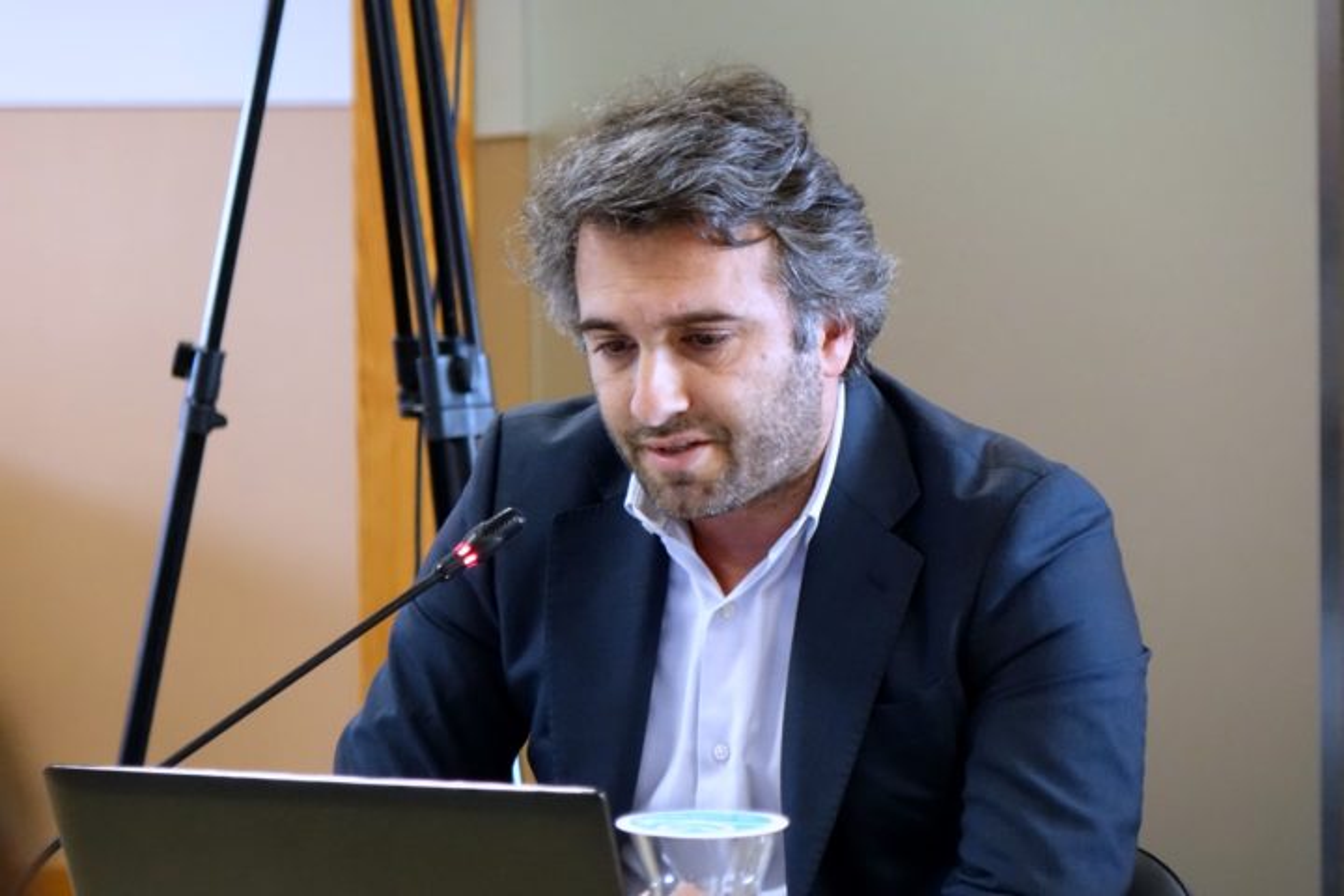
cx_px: 672
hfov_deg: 11.9
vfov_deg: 8.0
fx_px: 6421
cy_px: 448
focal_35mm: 172
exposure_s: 1/125
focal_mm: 63.03
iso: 2000
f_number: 2.8
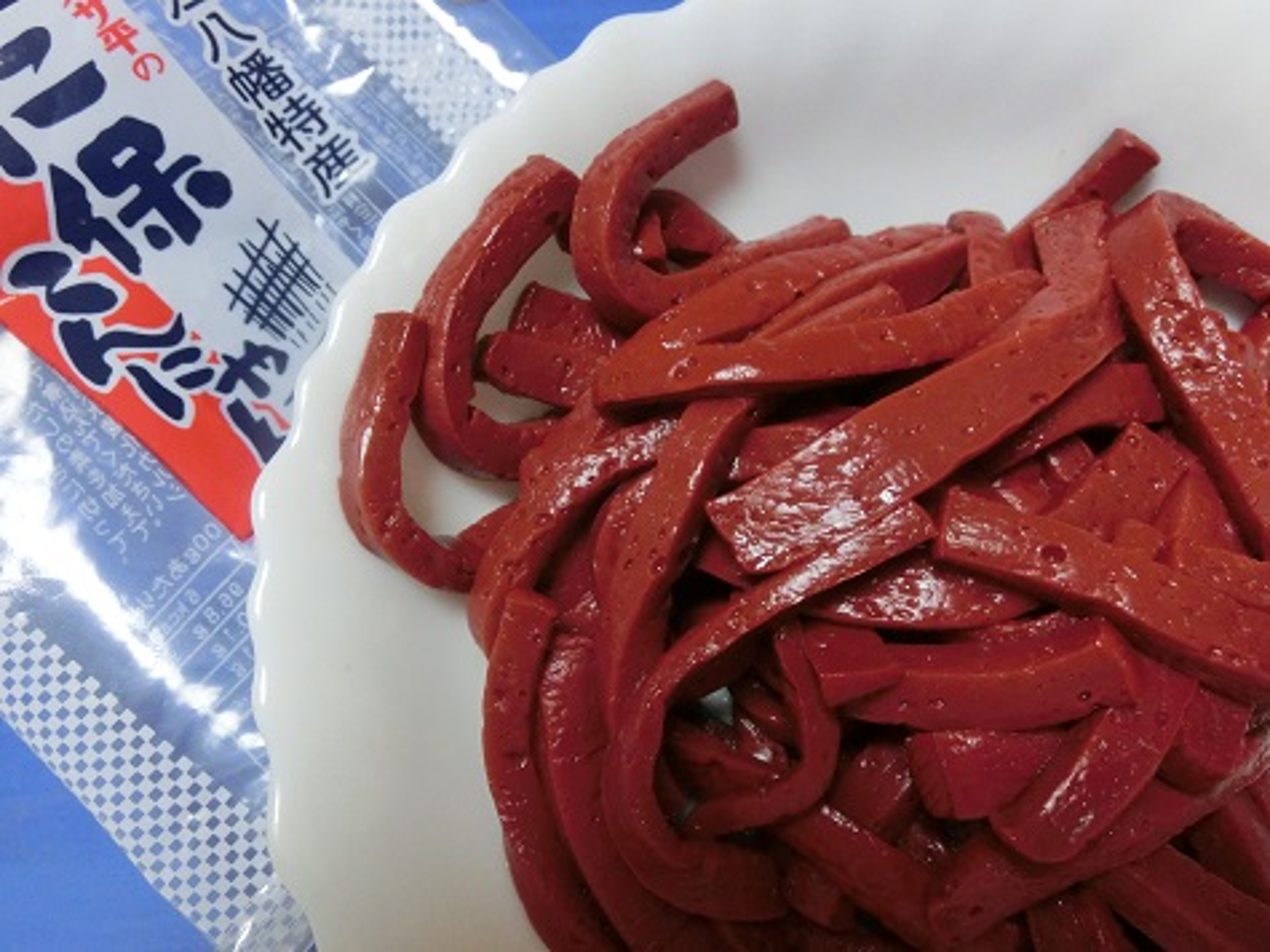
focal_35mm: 25
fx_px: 917
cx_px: 635
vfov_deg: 54.9
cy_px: 476
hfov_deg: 69.4
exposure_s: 1/100
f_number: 3.3
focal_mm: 4.4
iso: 800
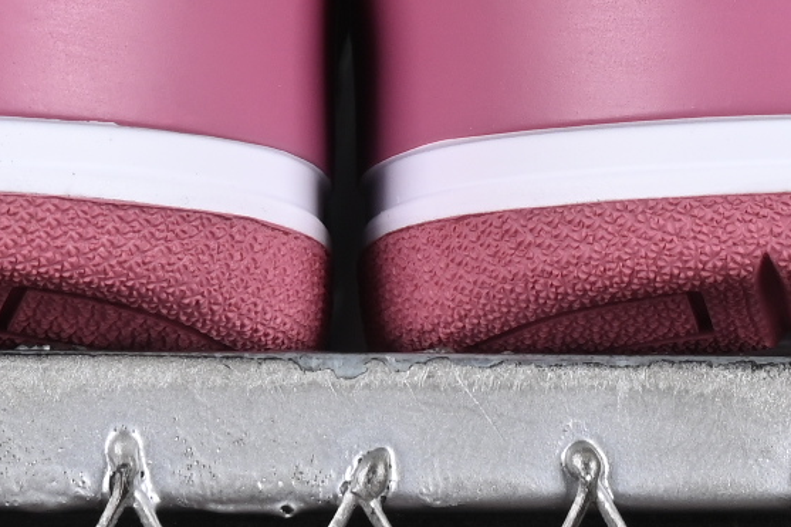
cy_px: -433
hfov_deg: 5.5
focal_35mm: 375
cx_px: 294
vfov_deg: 3.6
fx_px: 8237
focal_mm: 50
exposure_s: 1/80
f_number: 8
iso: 160
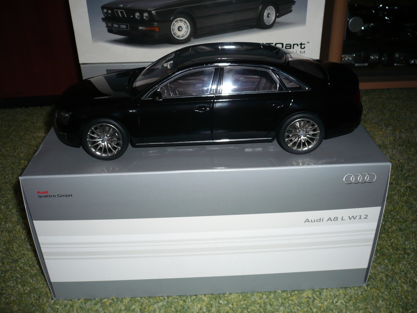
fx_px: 422
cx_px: 208
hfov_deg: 52.6
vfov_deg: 40.7
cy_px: 156
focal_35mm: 35
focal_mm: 5.8
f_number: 2.8
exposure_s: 1/30
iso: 100
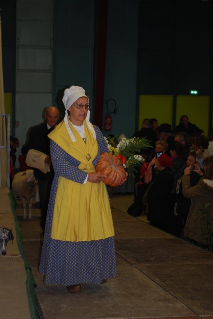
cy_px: 160
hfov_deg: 18.2
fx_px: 663
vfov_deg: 27.0
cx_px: 106
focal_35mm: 75
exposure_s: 1/60
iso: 320
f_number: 5.6
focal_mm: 50
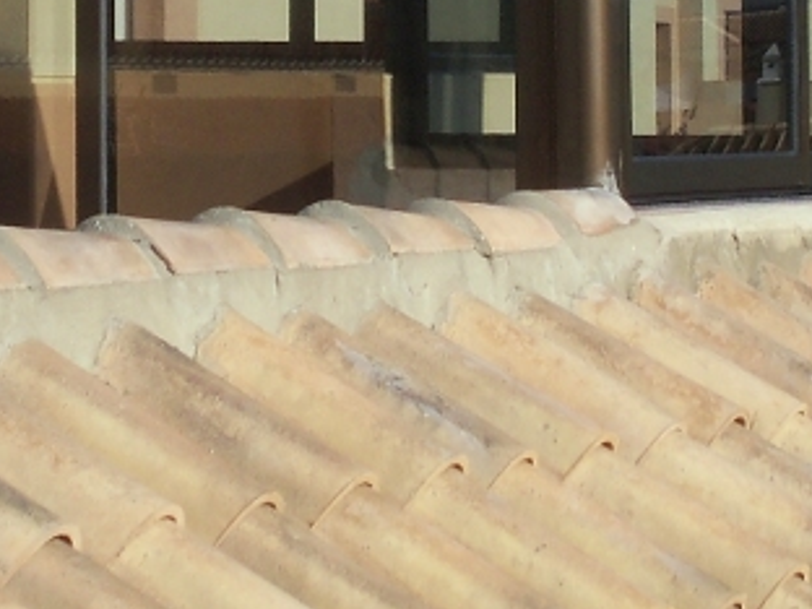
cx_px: 62
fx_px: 4269
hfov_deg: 10.8
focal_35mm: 182
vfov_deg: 8.0
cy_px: -246
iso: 100
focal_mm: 11.2
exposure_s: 1/640
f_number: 4.7
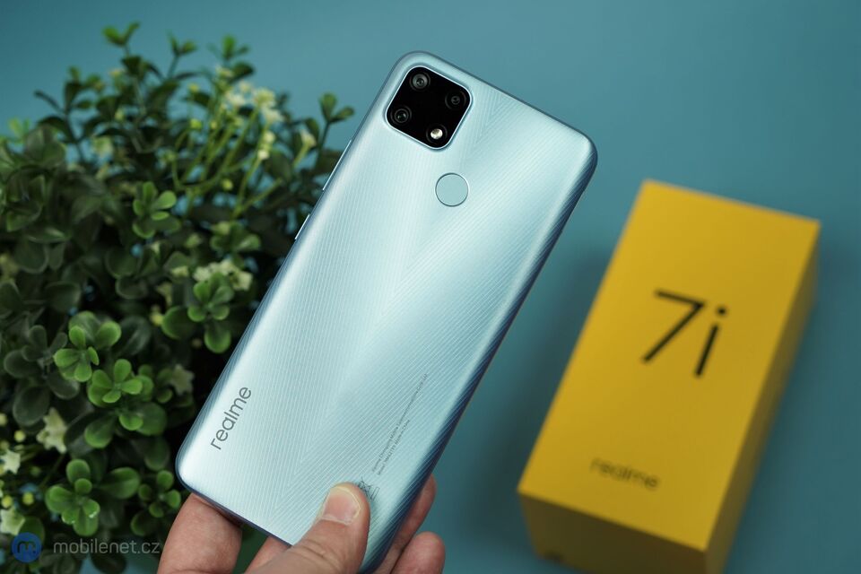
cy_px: 287
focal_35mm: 61
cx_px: 430
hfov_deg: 32.9
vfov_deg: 22.3
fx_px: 1459
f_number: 5
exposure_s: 1/160
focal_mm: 61
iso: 500
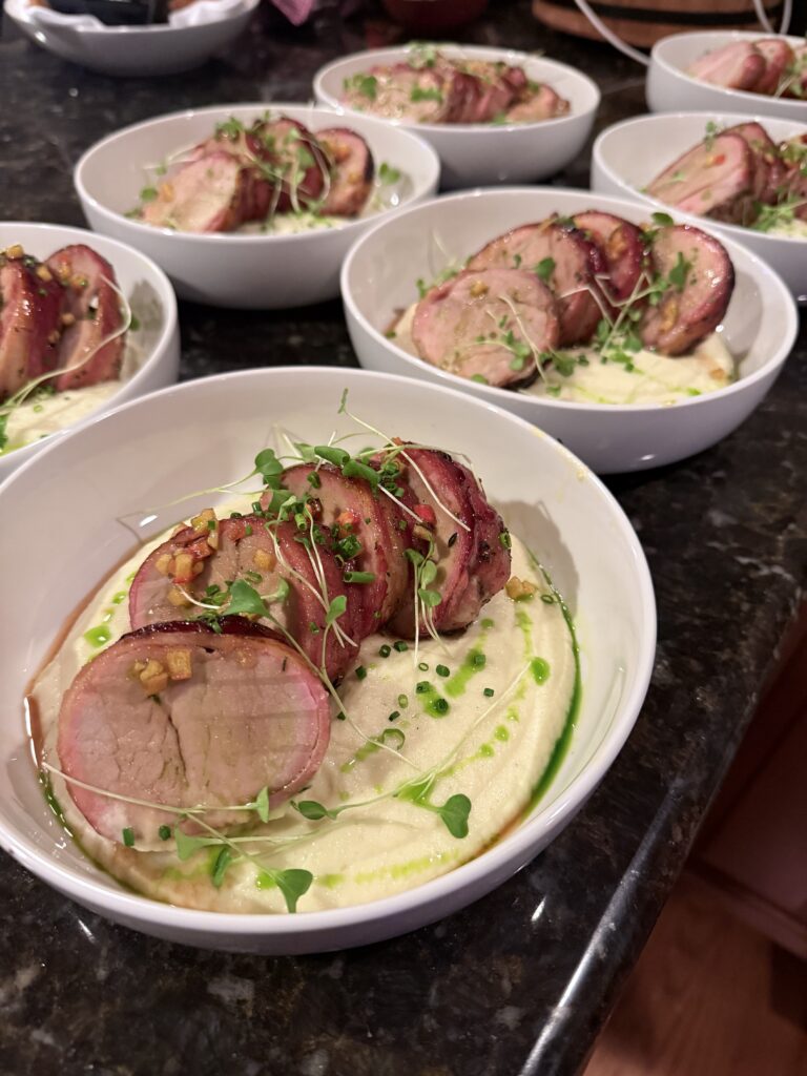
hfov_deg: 56.8
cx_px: 404
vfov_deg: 71.6
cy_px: 538
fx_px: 746
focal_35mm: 24
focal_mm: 6.76
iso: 640
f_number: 1.78
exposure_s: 1/60
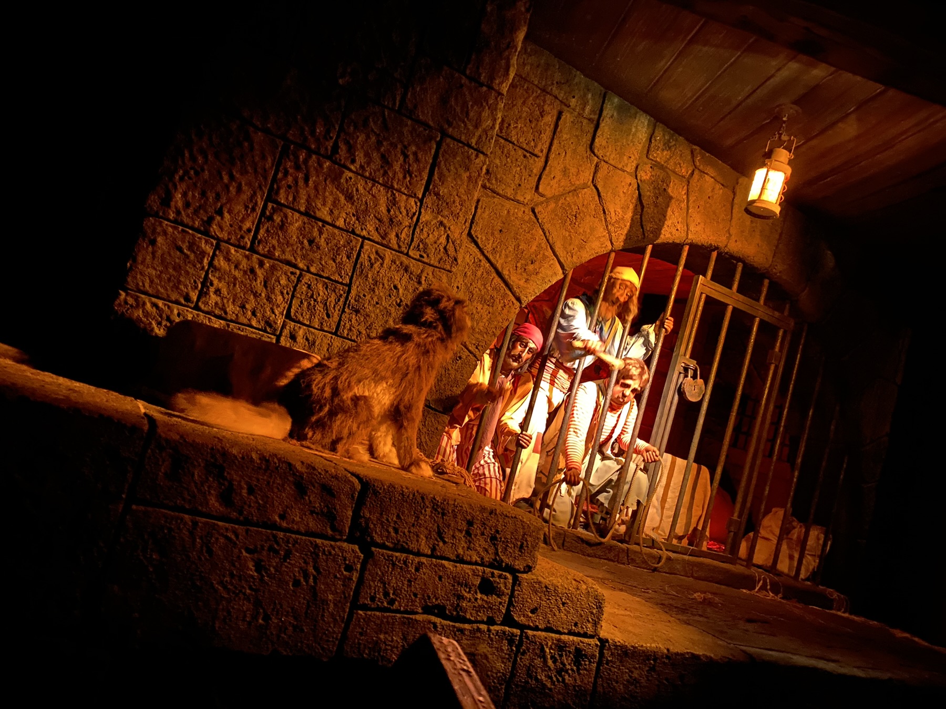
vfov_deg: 53.1
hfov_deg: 67.3
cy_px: 354
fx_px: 711
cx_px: 473
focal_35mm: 26
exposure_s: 1/2
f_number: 1.8
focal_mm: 4.25
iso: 800
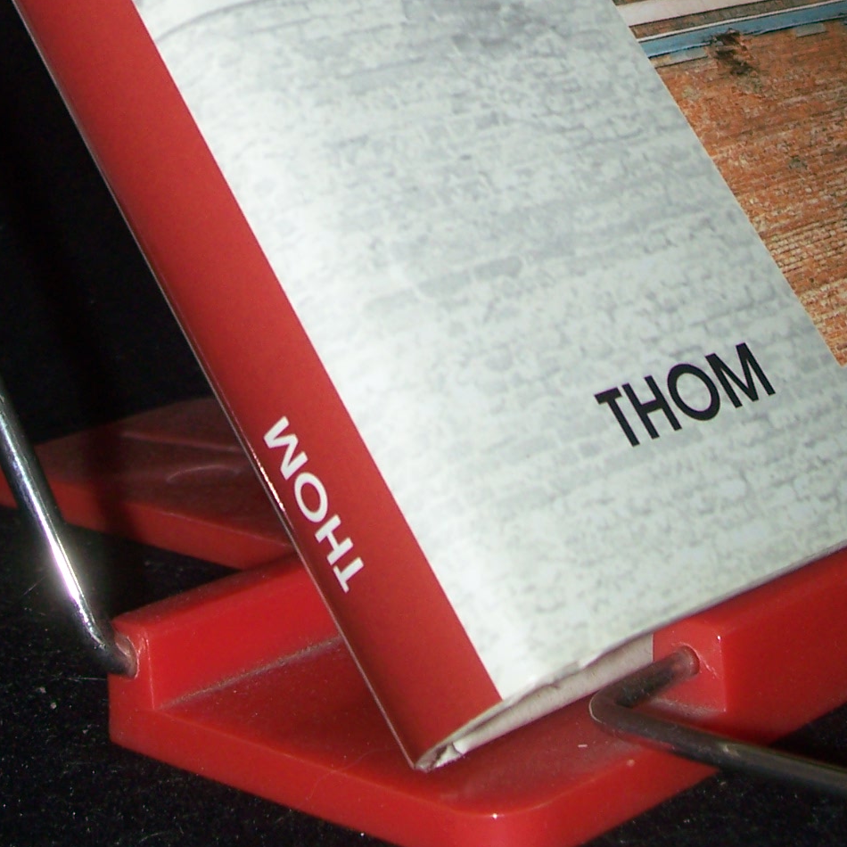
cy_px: -139
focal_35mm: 90
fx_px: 2491
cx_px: 333
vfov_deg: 18.4
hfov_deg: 19.3
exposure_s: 1/60
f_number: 2.8
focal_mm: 7
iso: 80
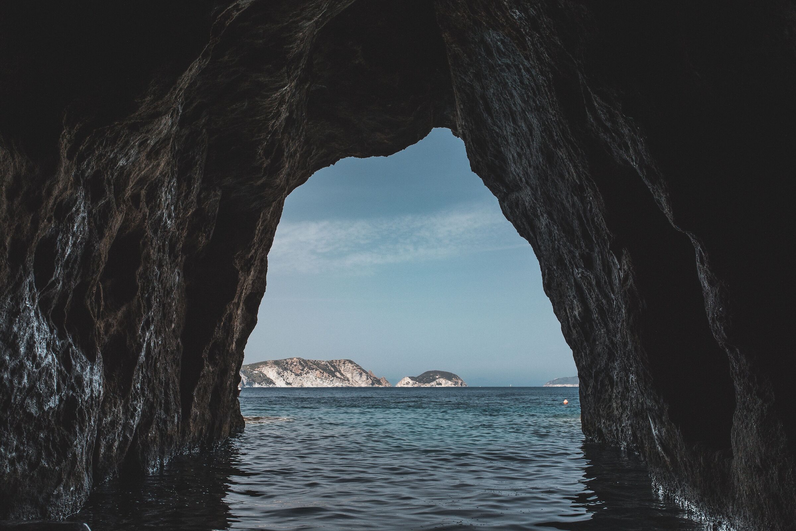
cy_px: 266
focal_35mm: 36
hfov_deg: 53.1
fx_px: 796
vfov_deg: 36.9
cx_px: 398
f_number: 11
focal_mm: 24
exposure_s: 1/125
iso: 200
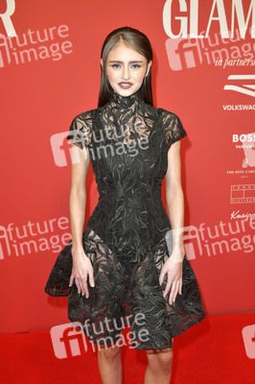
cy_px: 192
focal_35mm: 44
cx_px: 128
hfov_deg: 30.5
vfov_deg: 44.5
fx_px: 468
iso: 1250
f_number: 6.3
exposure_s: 1/250
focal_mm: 44
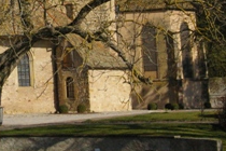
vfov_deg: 9.6
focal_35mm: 142
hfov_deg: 14.1
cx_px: -29
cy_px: -33
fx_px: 888
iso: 1600
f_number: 11
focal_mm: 31
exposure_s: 1/2000
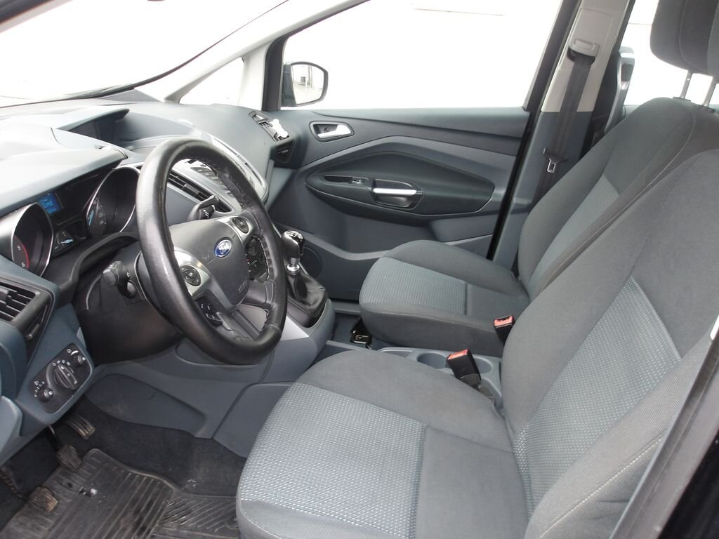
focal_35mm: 27
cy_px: 270
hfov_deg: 65.3
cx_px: 360
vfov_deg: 51.4
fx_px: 561
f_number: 3
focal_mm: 4.9
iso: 104
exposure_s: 1/30
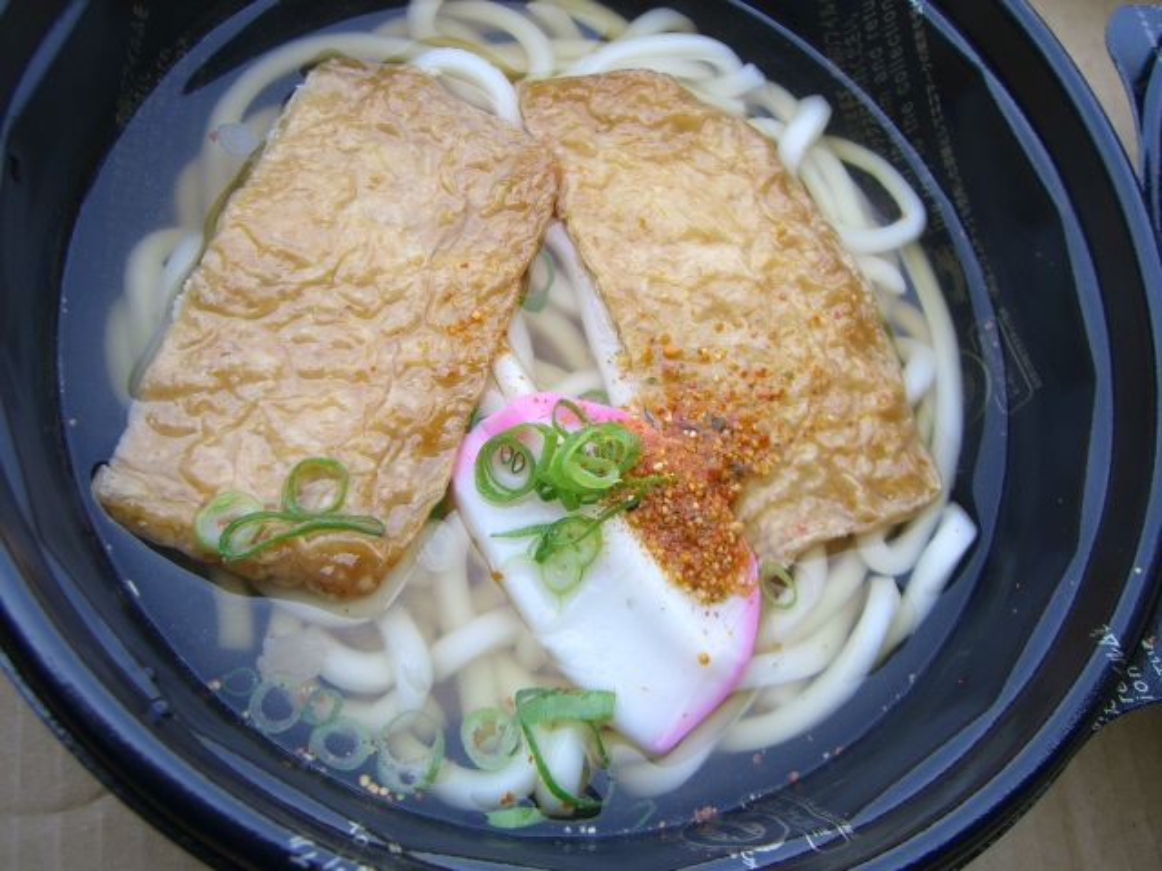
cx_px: 581
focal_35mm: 38
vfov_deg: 37.7
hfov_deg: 49.0
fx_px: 1276
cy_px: 436
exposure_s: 1/200
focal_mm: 6.2
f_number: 2.7
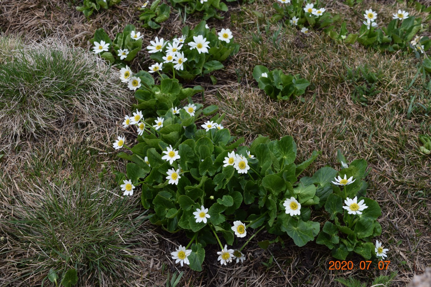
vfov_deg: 25.8
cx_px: 216
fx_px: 628
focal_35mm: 52
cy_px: 144
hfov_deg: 37.9
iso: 220
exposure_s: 1/250
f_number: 8
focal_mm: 35
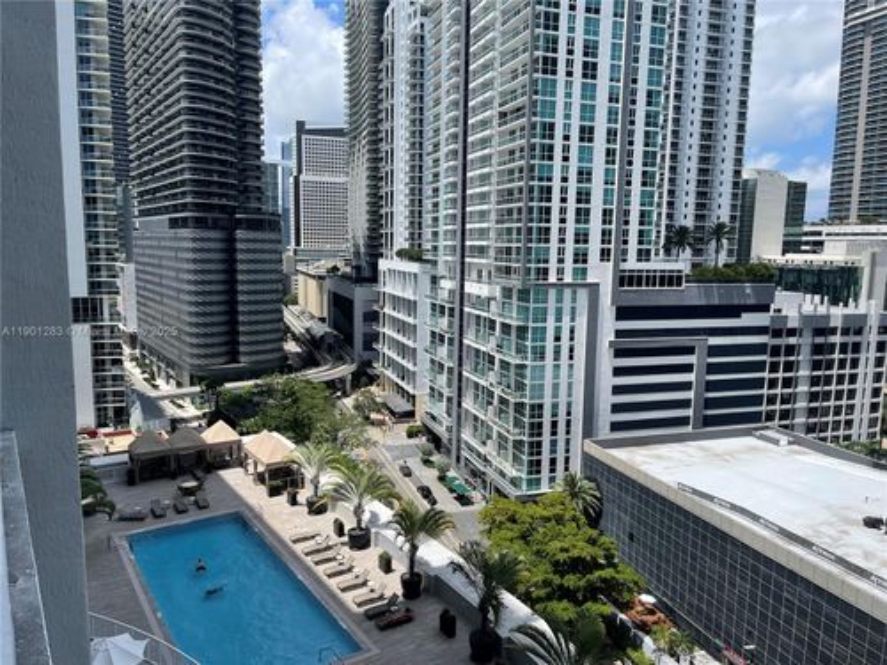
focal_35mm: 26
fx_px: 666
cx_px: 444
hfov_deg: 67.3
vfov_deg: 53.1
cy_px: 332
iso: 32
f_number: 1.6
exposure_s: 1/3448
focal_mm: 5.1
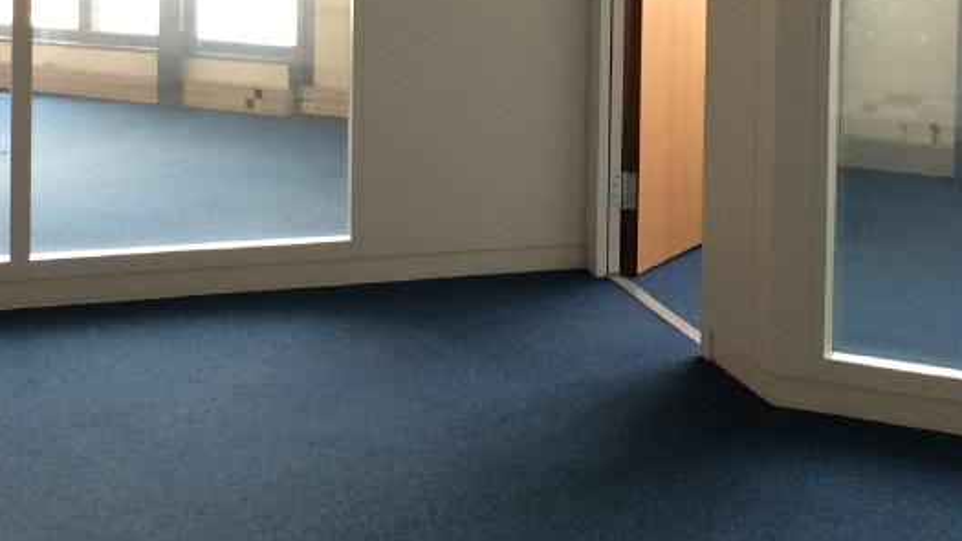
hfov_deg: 27.4
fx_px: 1964
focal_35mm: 77
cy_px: -101
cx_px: 629
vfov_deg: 15.1
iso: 125
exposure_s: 1/33
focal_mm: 4.15
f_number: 2.2
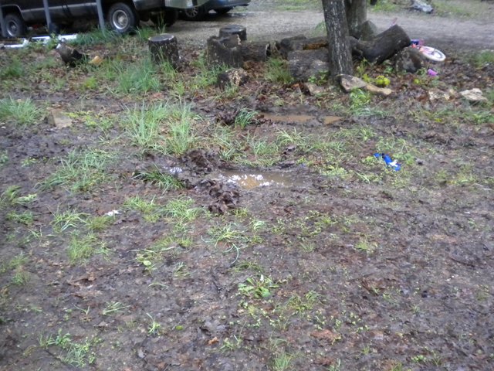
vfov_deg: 40.7
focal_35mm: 35
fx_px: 499
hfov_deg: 52.6
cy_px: 186
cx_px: 247
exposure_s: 1/185
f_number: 3.1
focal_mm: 6.3
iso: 400
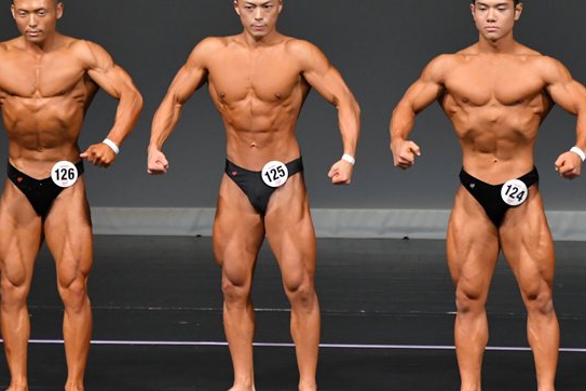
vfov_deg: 2.8
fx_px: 8008
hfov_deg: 4.2
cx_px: 301
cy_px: 192
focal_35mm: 492
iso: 4000
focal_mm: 230
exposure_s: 1/400
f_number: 5.6
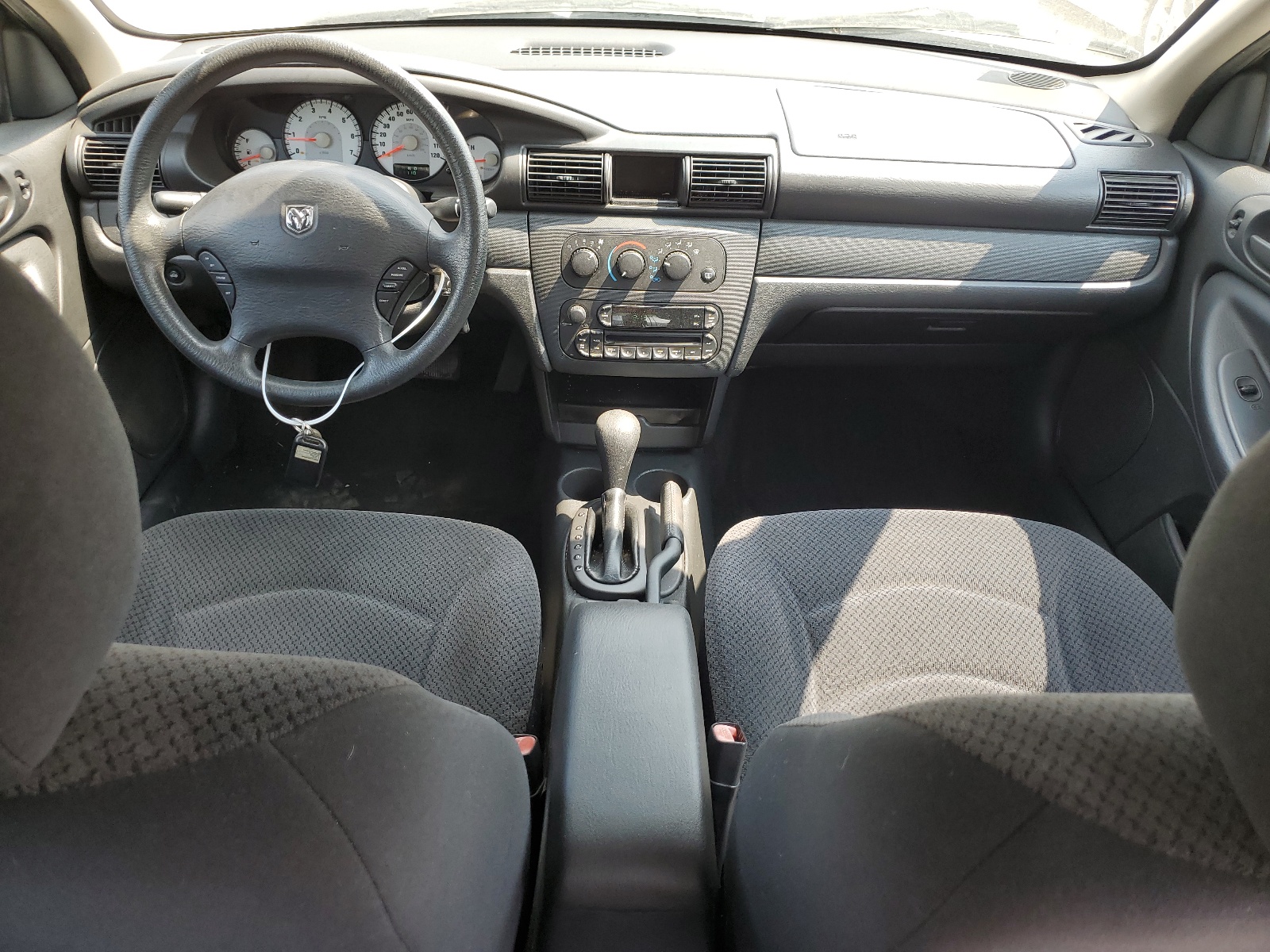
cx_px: 635
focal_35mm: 26
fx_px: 954
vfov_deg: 53.1
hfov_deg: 67.3
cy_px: 476
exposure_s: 1/278
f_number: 1.5
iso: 50
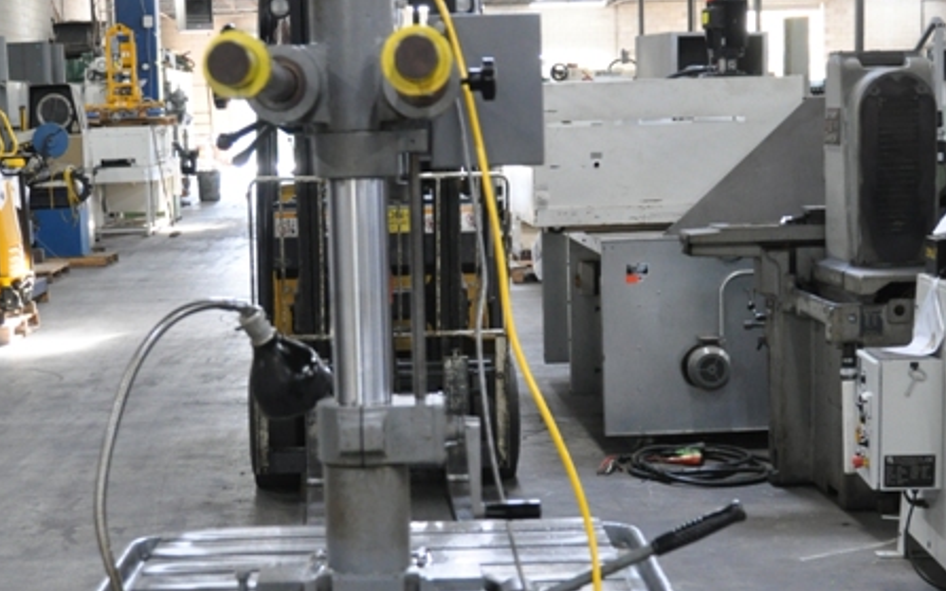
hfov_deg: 29.4
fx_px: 1804
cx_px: 415
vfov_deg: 18.5
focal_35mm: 70
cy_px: 447
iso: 1000
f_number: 3.5
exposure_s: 1/30
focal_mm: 20
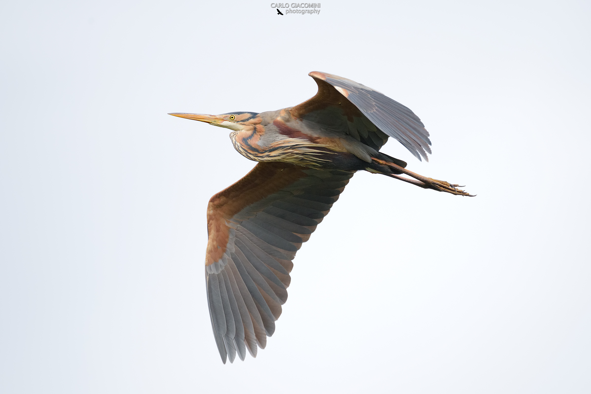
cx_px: 296
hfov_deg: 3.4
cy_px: 197
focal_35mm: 600
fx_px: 9849
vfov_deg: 2.3
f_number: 7.1
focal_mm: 600
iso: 900
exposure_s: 1/2000
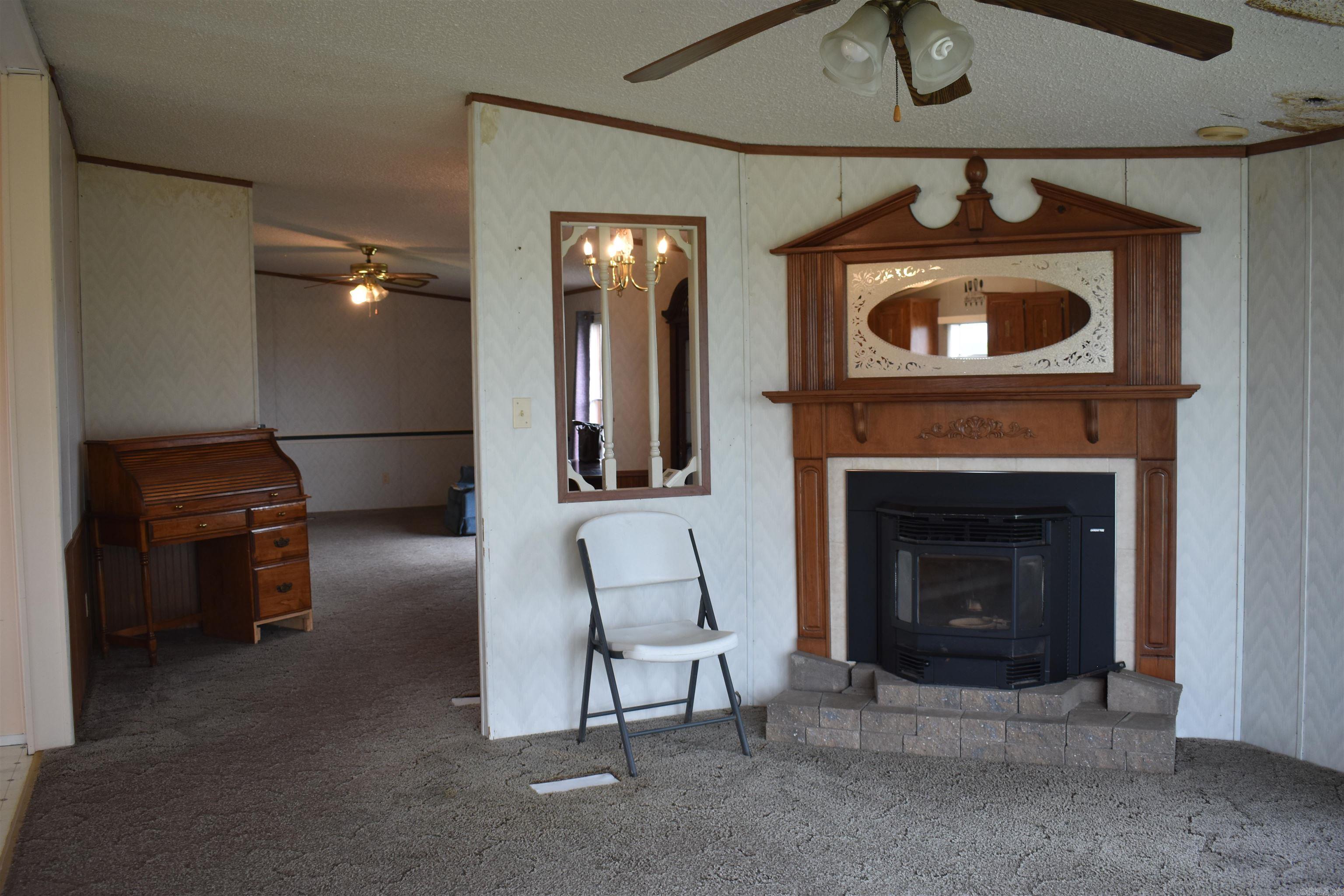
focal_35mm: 33
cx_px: 672
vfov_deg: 40.0
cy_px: 448
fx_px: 1232
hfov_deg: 57.2
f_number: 4.5
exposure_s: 1/80
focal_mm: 22
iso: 400
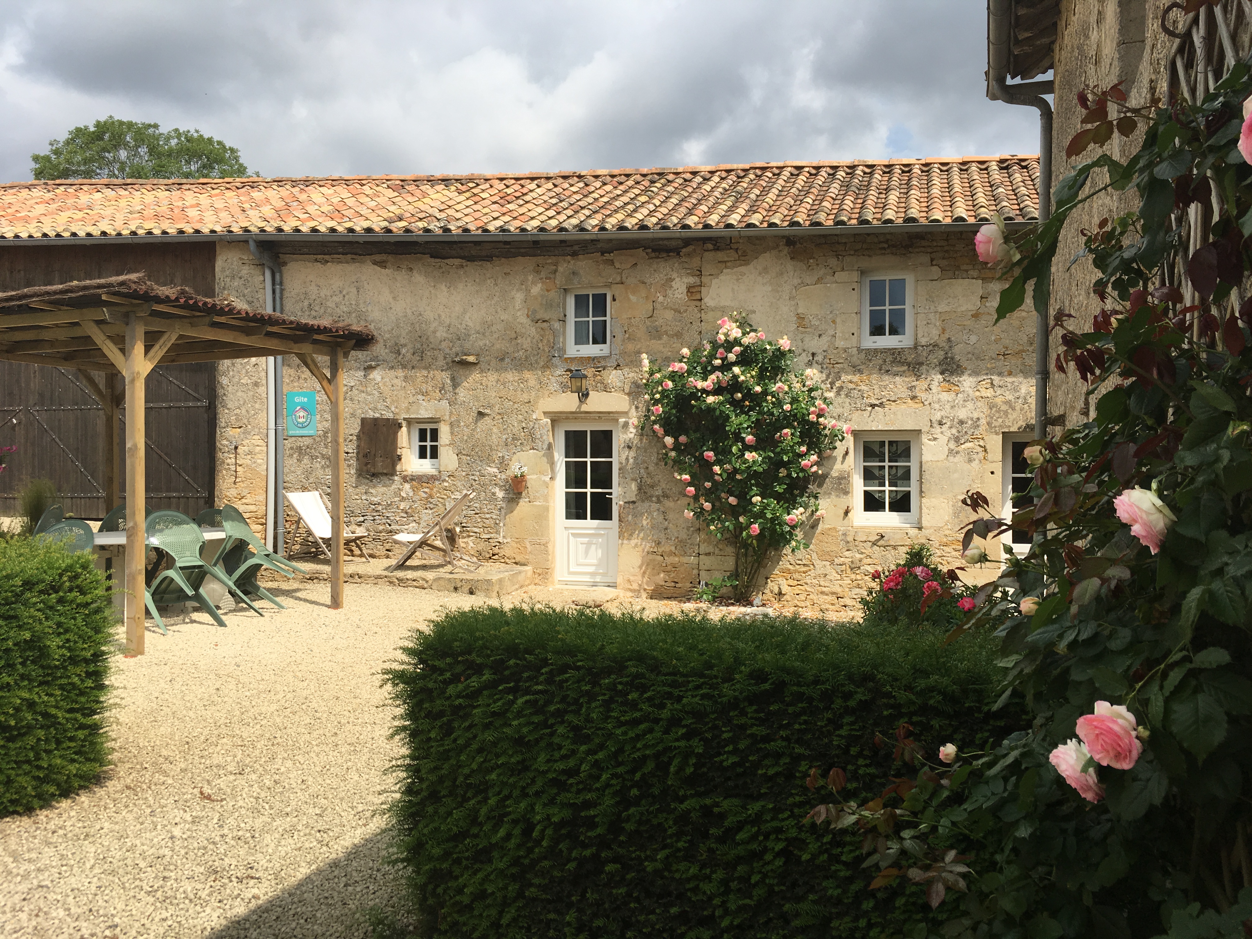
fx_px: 1049
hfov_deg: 61.7
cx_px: 626
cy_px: 470
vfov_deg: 48.2
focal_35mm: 29
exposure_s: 1/1832
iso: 25
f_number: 2.2
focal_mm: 4.15
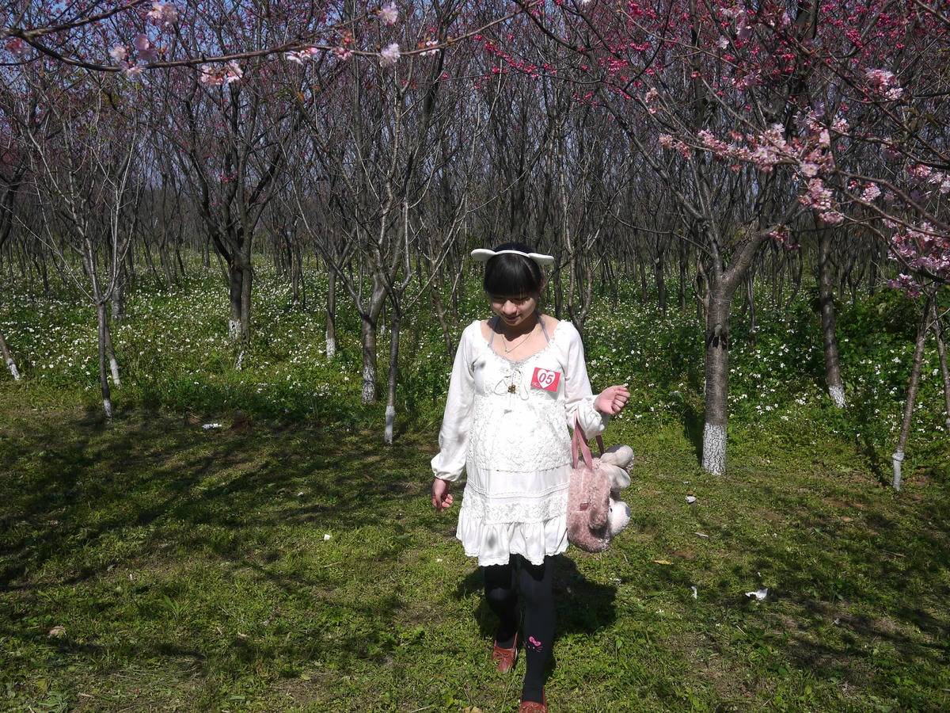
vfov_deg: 36.0
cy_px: 356
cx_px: 475
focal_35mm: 40
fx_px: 1098
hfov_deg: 46.8
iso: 160
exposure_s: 1/1000
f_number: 5
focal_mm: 20
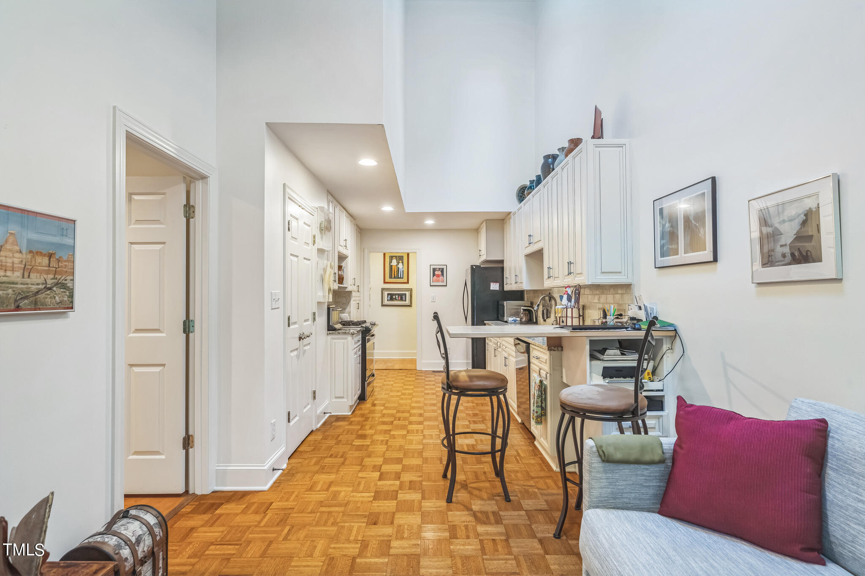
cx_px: 432
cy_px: 288
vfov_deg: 67.4
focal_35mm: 18
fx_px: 432
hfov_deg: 90.0
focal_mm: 18
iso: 400
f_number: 7.1
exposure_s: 1/3.33
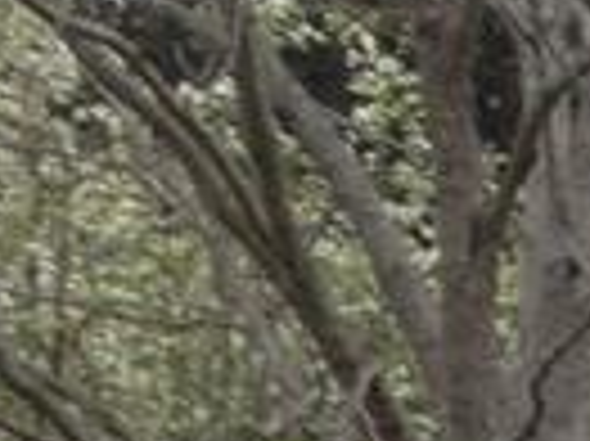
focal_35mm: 274
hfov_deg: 6.2
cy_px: 1444
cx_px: 2247
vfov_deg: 5.1
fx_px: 4666
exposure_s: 1/60
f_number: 2.4
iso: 50
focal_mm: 4.28
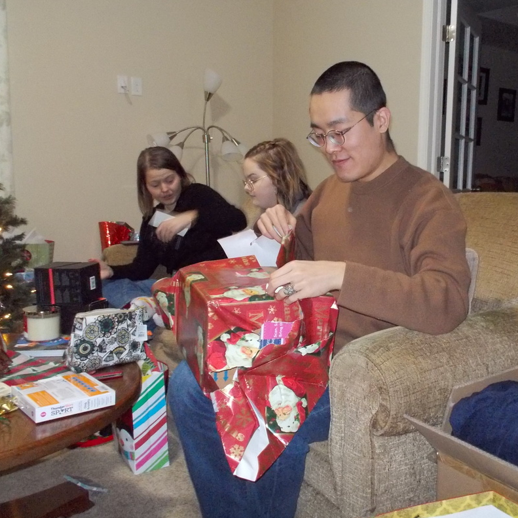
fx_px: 593
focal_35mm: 35
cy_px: 257
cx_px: 314
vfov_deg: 47.2
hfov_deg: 46.9
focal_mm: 4.1
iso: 800
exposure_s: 1/30
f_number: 3.3
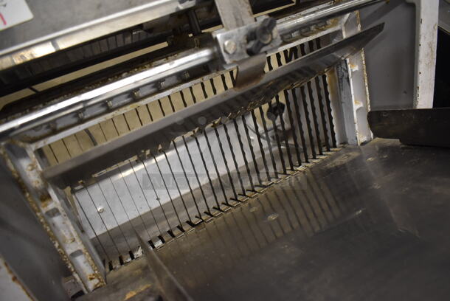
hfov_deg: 67.3
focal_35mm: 27
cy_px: 150
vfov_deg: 48.0
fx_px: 338
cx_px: 225
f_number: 3.5
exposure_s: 1/125
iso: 1400
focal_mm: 18
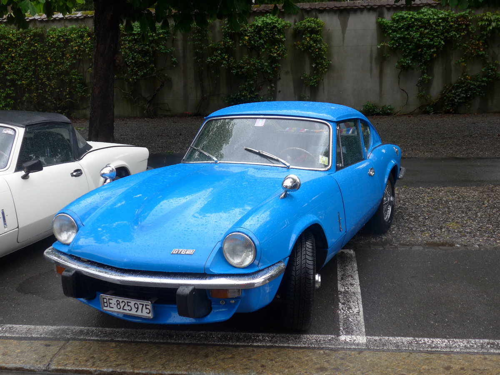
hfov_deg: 42.9
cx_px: 250
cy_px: 188
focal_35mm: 44
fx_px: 636
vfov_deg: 32.9
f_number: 2.8
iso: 80
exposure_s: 1/125
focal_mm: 9
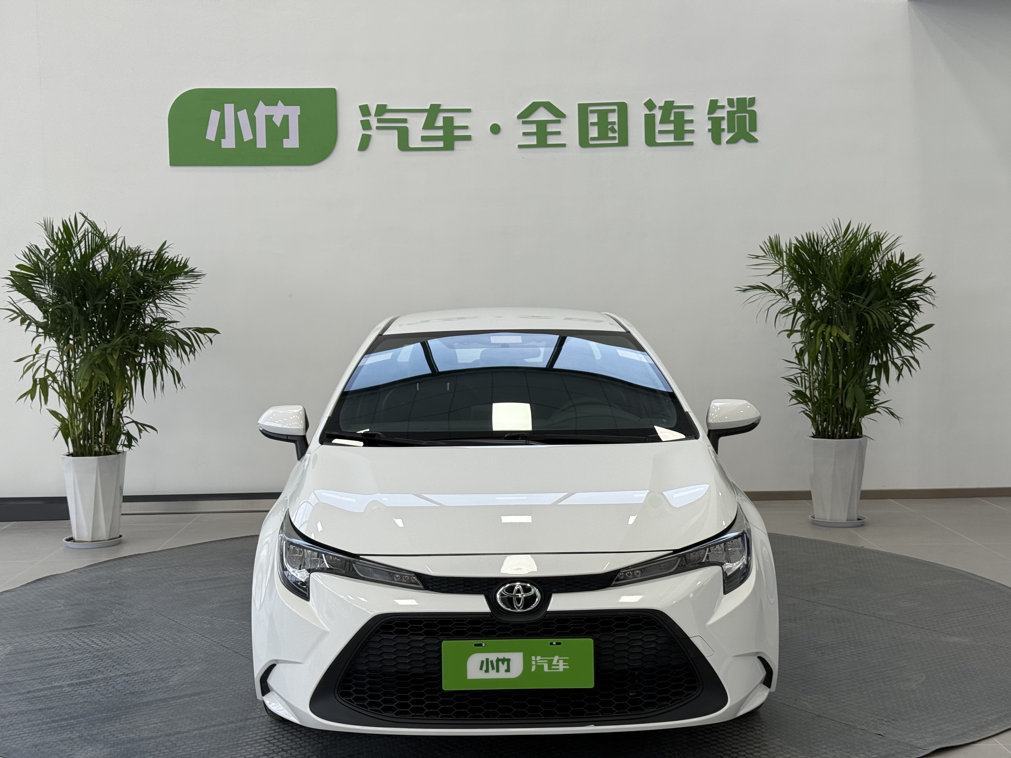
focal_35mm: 48
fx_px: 1402
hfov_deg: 39.7
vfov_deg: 30.3
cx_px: 506
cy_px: 379
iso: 50
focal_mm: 6.76
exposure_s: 1/122
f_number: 1.78
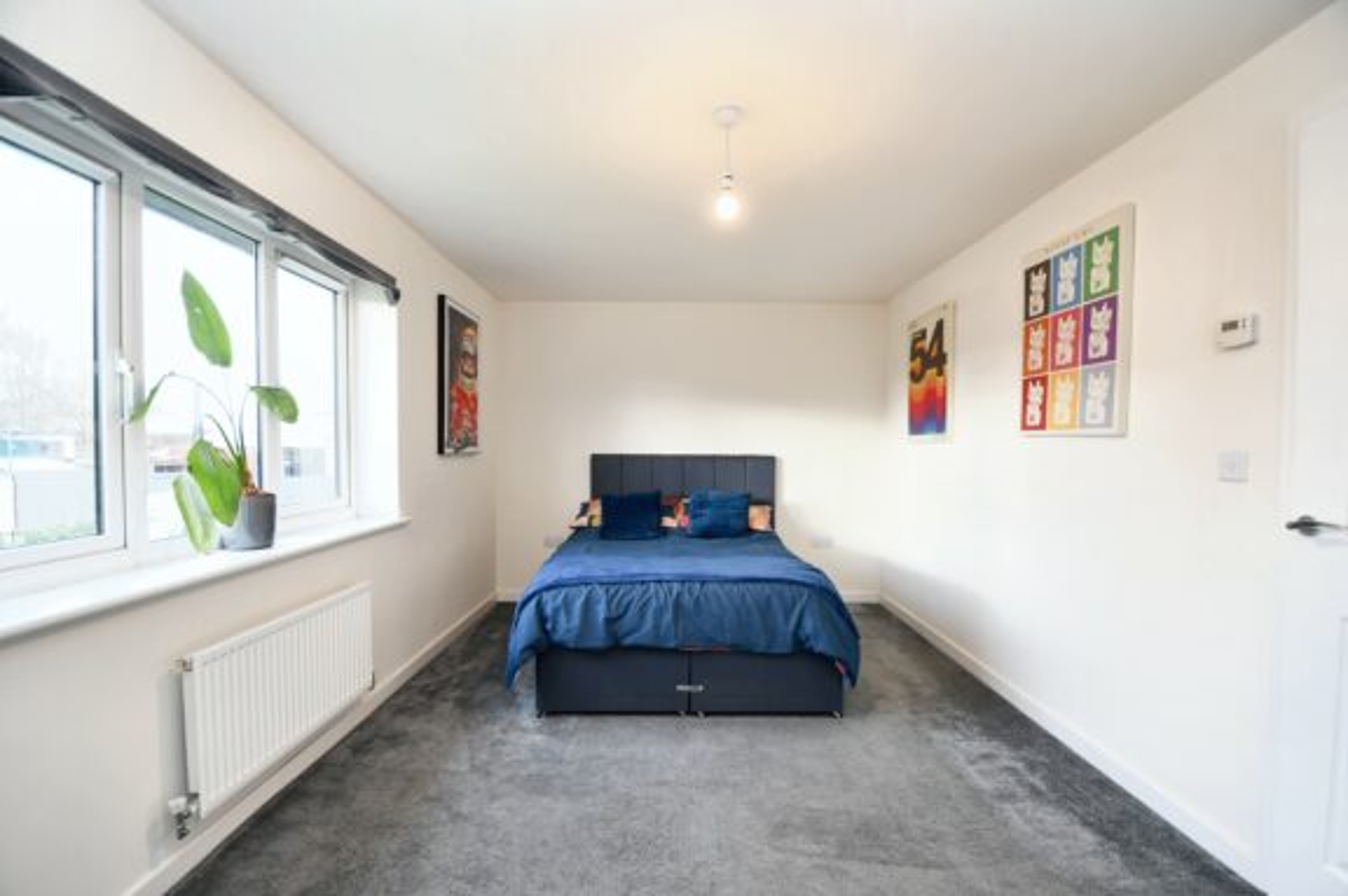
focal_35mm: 15
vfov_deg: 77.2
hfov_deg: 100.4
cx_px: 674
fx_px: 561
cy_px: 448
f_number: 3.5
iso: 100
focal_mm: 10
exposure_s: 1/8
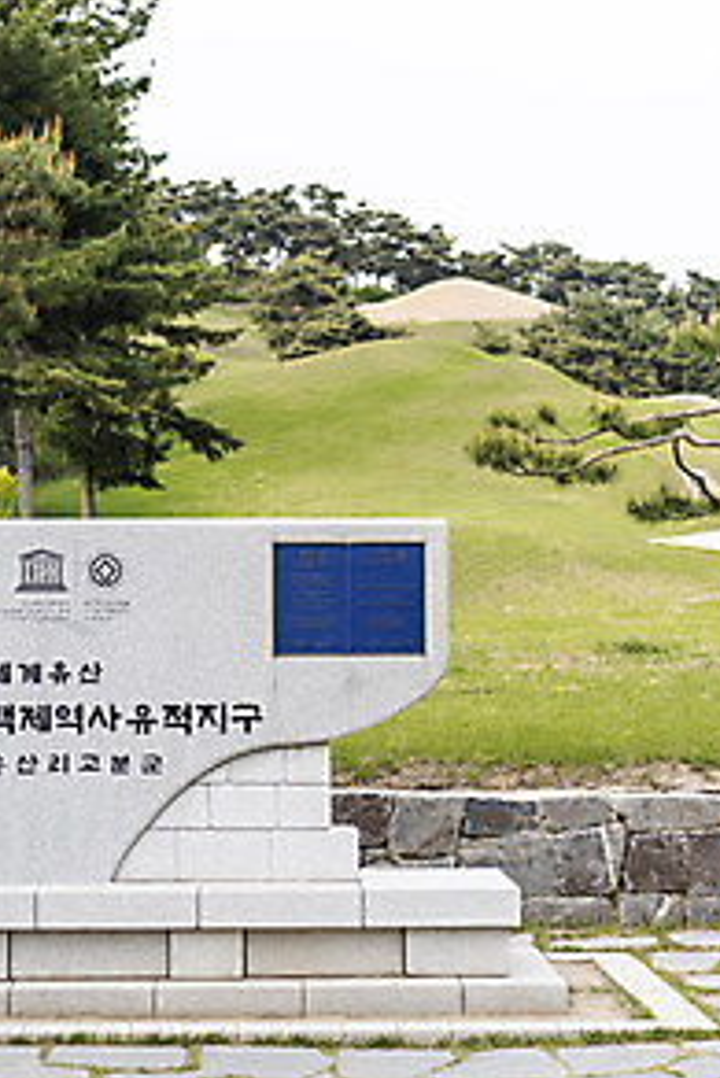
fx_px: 2667
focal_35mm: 89
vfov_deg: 22.7
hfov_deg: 15.4
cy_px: 343
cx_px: 312
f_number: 3.5
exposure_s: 1/1000
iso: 100
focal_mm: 65
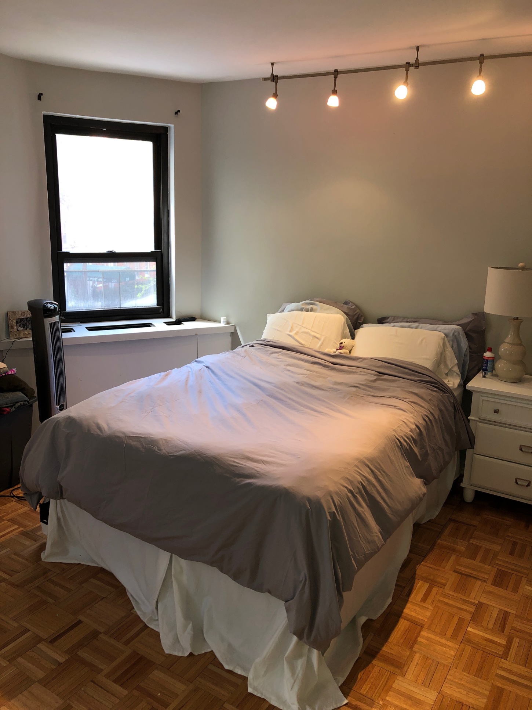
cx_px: 266
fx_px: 574
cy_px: 355
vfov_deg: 63.4
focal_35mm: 28
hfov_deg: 49.8
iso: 25
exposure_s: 1/18
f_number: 1.8
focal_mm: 3.99
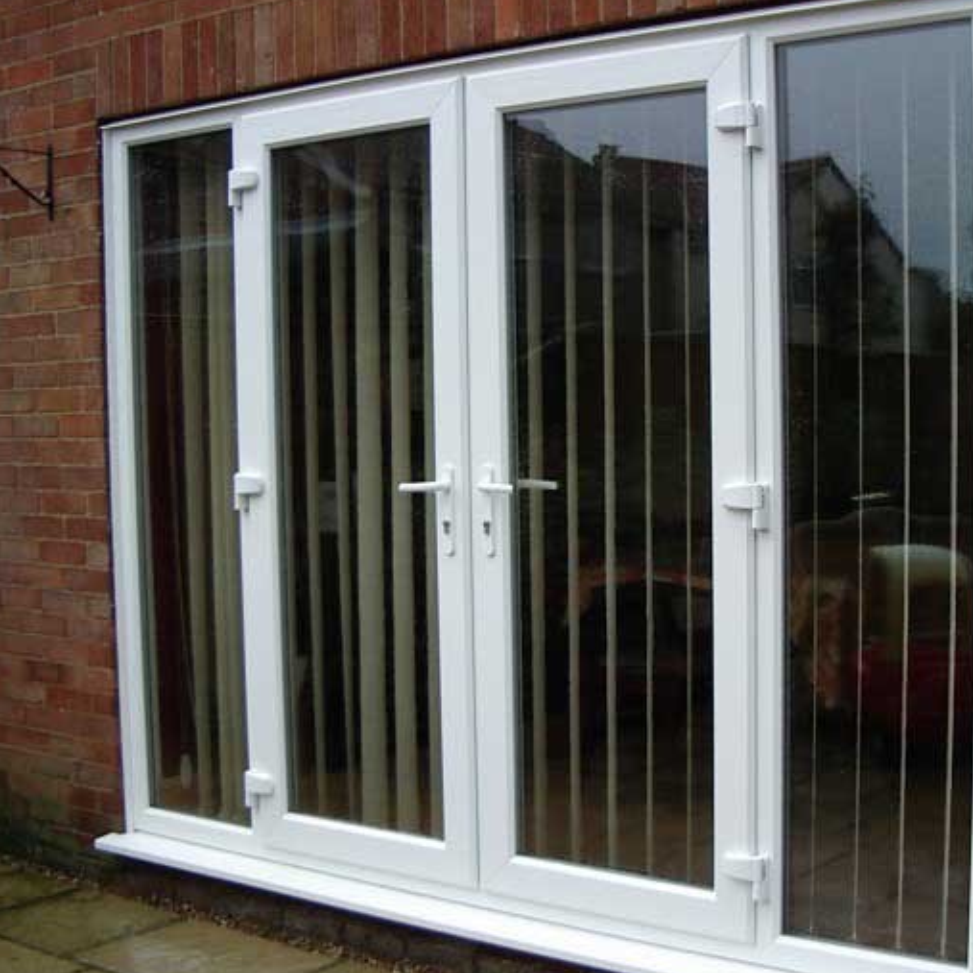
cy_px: 520
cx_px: 534
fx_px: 1685
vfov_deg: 32.2
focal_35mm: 53
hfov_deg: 32.2
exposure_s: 1/125
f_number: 2.6
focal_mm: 5.8
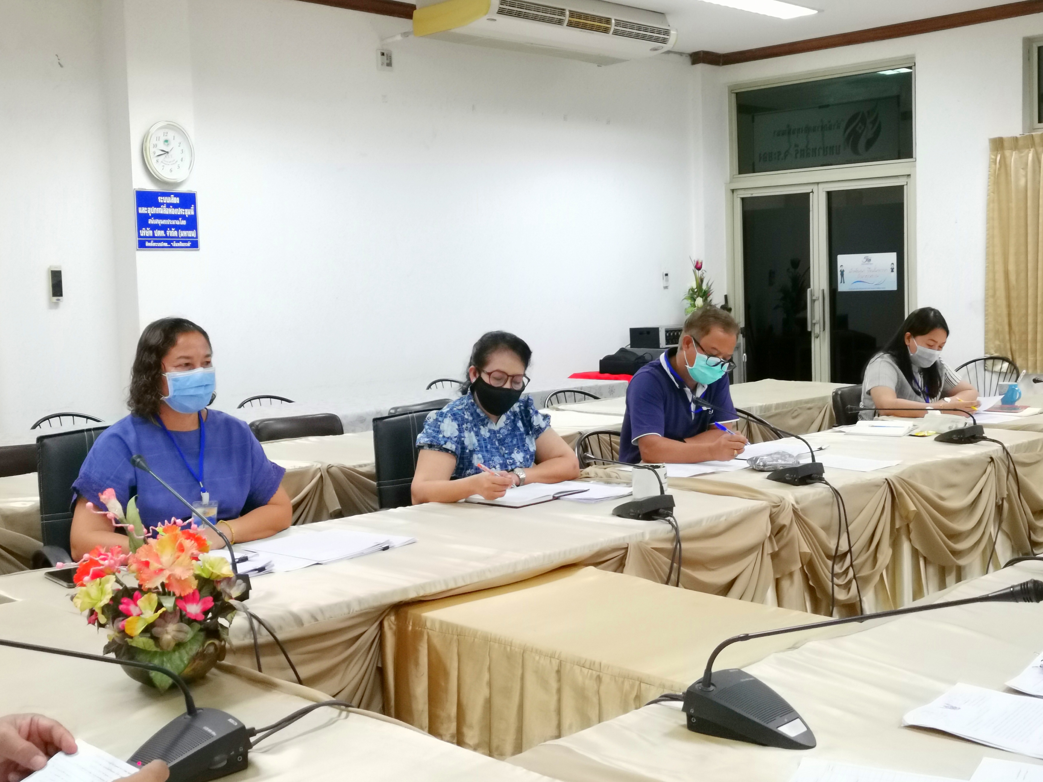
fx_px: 1175
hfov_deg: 47.9
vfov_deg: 36.8
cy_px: 391
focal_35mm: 39
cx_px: 522
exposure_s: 1/100
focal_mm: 5.58
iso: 400
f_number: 1.8
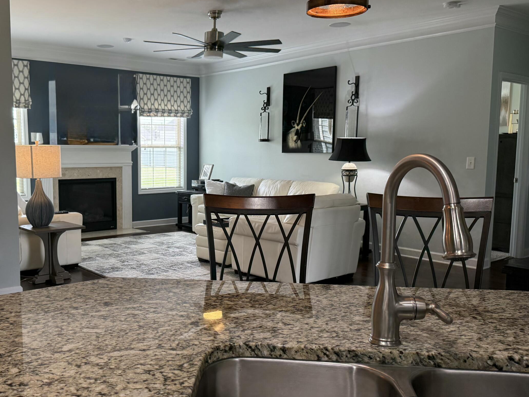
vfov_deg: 40.7
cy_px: 212
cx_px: 184
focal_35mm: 35
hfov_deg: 51.8
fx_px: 535
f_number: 1.78
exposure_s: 1/161
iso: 200
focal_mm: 6.76
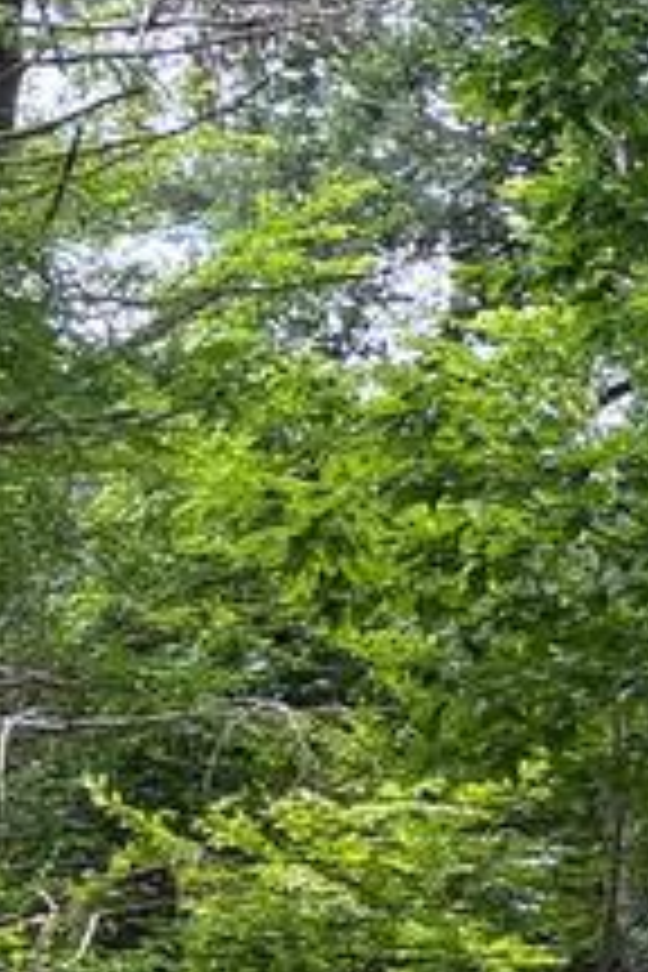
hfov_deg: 5.8
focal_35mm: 180
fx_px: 4860
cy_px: 968
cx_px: 3078
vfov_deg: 11.3
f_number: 1.6
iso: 64
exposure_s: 1/456
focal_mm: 5.96
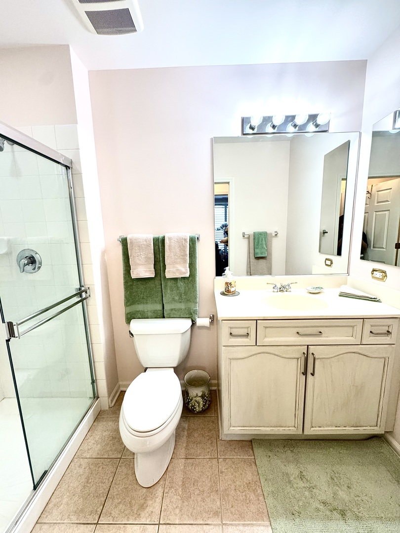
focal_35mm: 14
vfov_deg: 102.1
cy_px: 266
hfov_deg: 85.7
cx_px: 200
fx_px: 216
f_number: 2.2
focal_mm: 2.22
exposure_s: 1/120
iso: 250
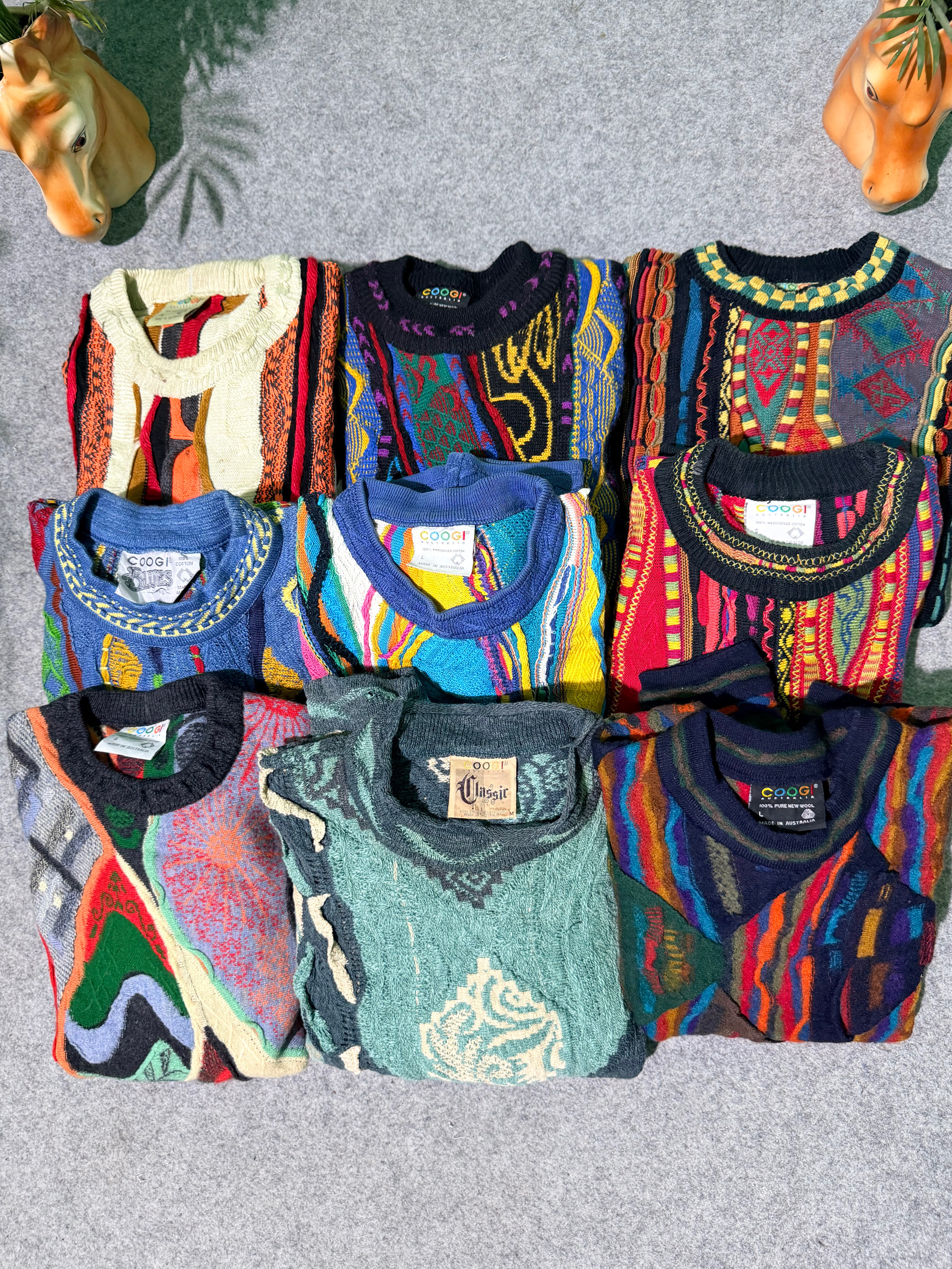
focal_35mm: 25
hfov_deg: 54.9
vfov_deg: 69.4
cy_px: 638
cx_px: 487
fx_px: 917
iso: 200
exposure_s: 1/50
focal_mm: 6.76
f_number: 1.78
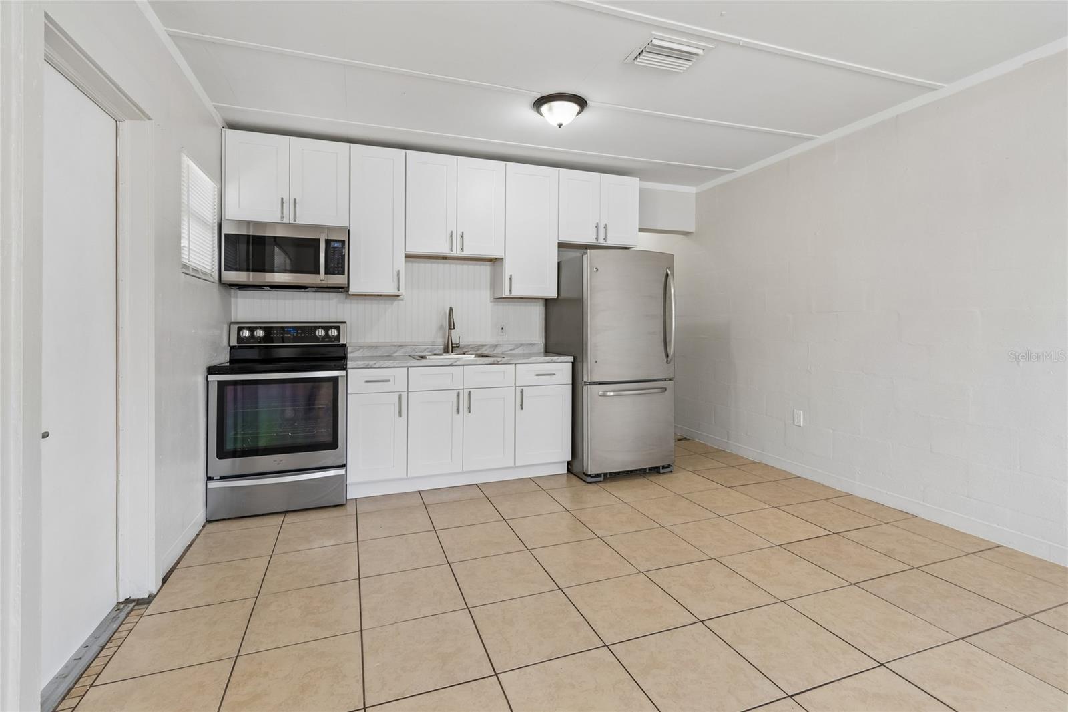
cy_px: 356
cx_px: 534
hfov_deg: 100.4
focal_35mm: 15
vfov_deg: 77.3
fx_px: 445
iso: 100
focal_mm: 10
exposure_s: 1/6
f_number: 7.1
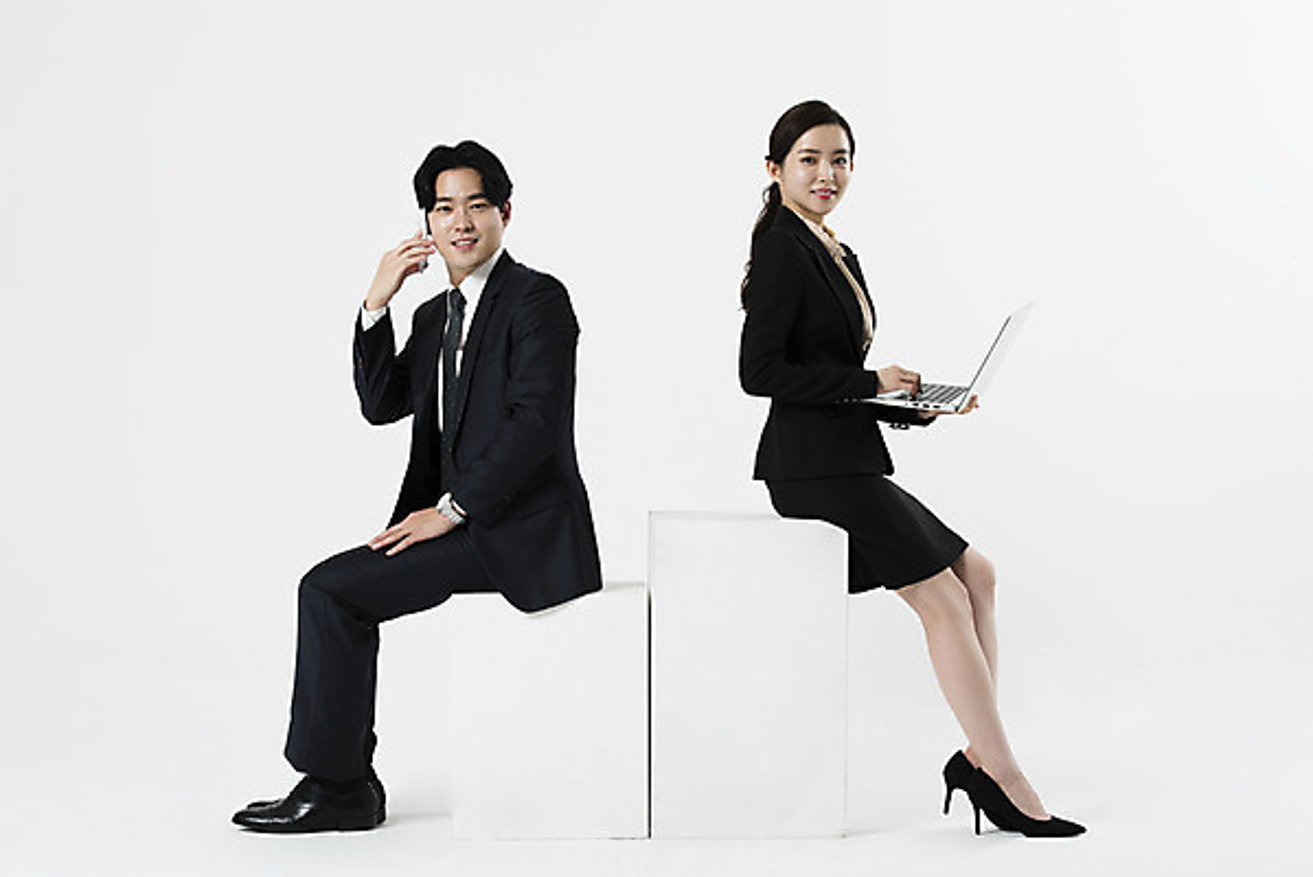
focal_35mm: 75
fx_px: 2737
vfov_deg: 18.2
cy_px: 438
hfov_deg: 27.0
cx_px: 656
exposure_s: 1/125
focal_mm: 75
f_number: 8
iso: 64
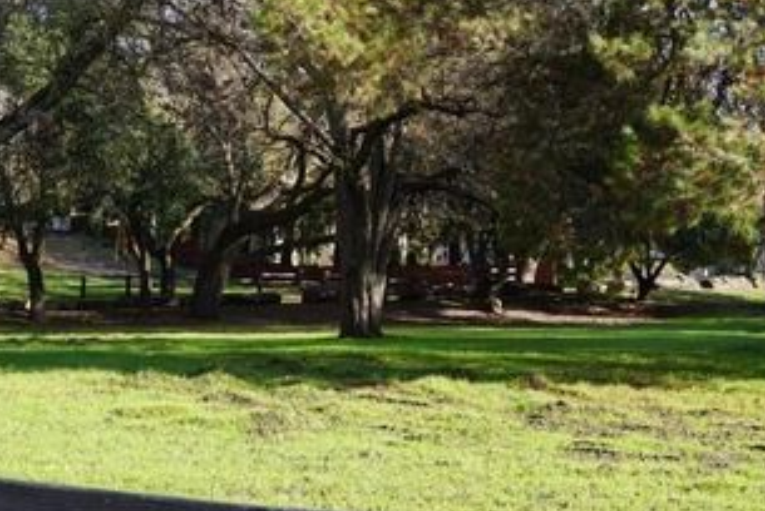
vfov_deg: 22.7
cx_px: 411
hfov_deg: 33.9
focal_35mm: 59
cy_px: 108
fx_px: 1255
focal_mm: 24
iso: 100
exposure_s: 1/160
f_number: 5
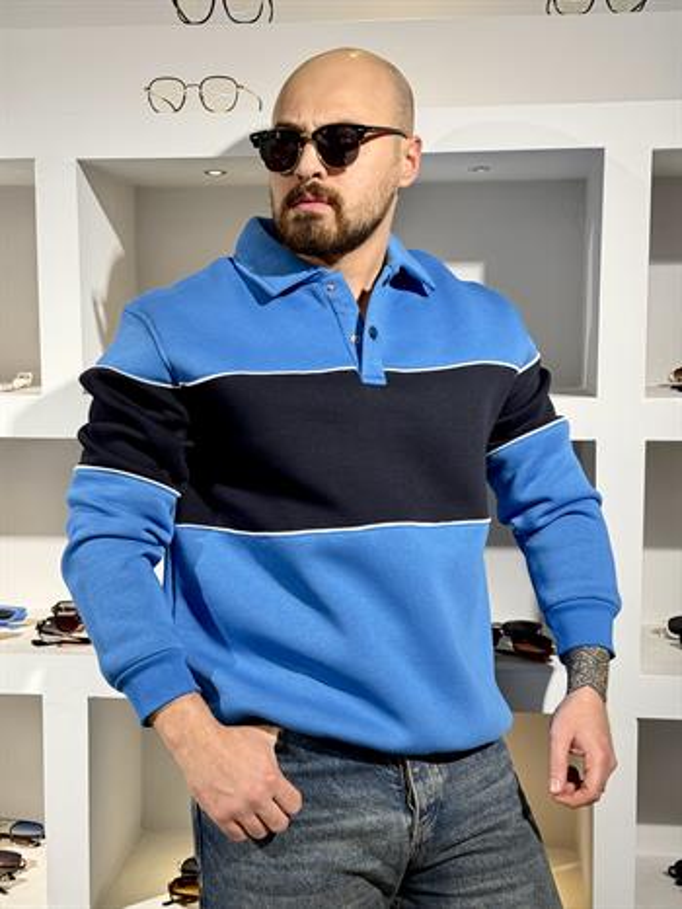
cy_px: 454
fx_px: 1260
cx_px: 341
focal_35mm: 48
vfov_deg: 39.6
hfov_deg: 30.3
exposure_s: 1/100
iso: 80
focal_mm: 6.76
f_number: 1.78
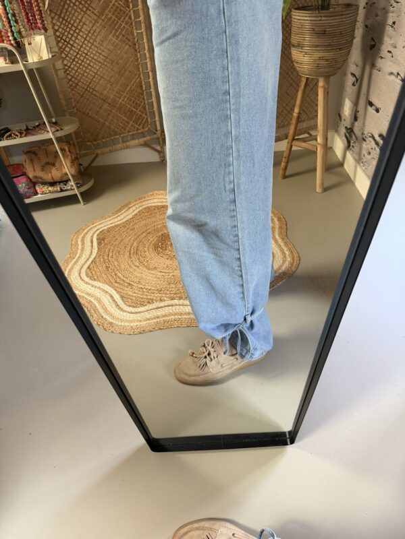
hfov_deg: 56.8
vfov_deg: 71.6
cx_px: 202
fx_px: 374
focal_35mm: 24
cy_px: 270
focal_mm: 6.76
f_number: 1.78
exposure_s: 1/50
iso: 250
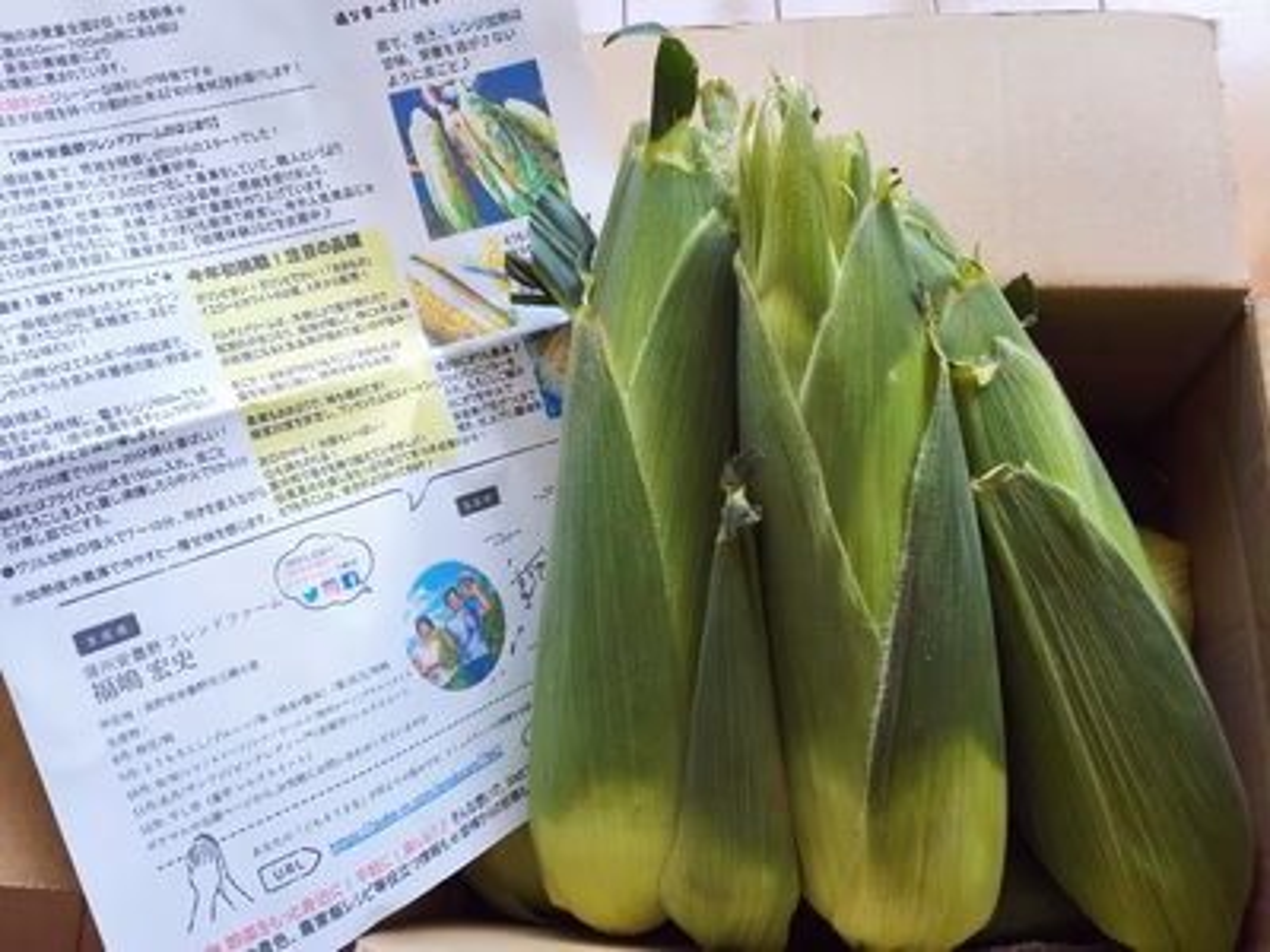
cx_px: 635
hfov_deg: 61.7
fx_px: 1064
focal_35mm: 29
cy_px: 476
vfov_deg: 48.2
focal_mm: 3.8
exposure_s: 1/33.3
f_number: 2
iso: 100
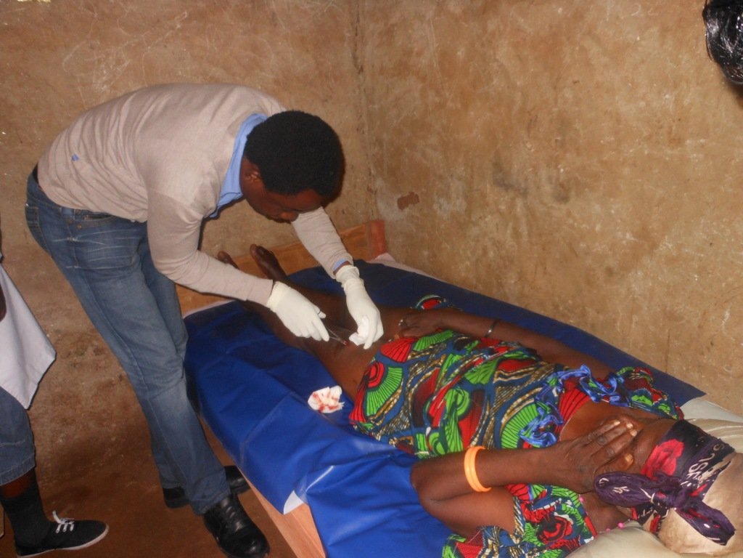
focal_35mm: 28
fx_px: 601
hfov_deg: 63.4
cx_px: 372
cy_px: 279
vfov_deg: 49.7
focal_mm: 5
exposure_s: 1/25
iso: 200
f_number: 3.7
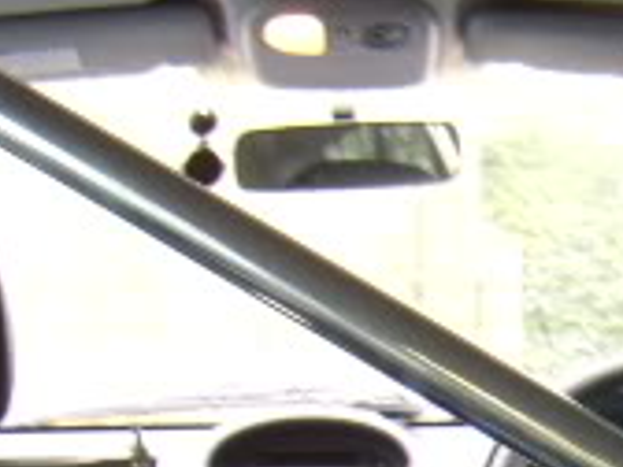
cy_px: 619
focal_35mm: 118
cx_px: 404
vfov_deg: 12.2
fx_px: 2124
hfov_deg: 16.7
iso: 71
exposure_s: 1/14
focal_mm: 8.13
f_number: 2.7
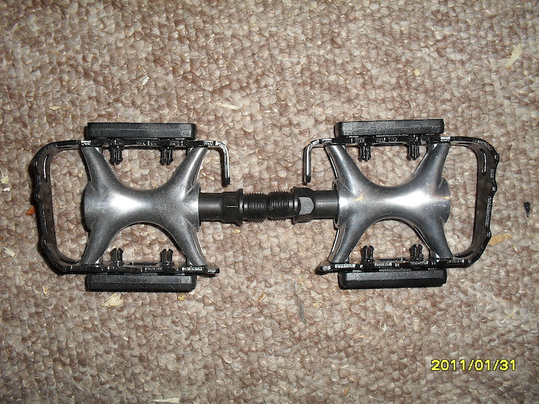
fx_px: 545
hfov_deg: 52.6
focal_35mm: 35
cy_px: 202
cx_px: 270
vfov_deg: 40.7
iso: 200
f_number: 3.2
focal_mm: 6.3
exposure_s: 1/45
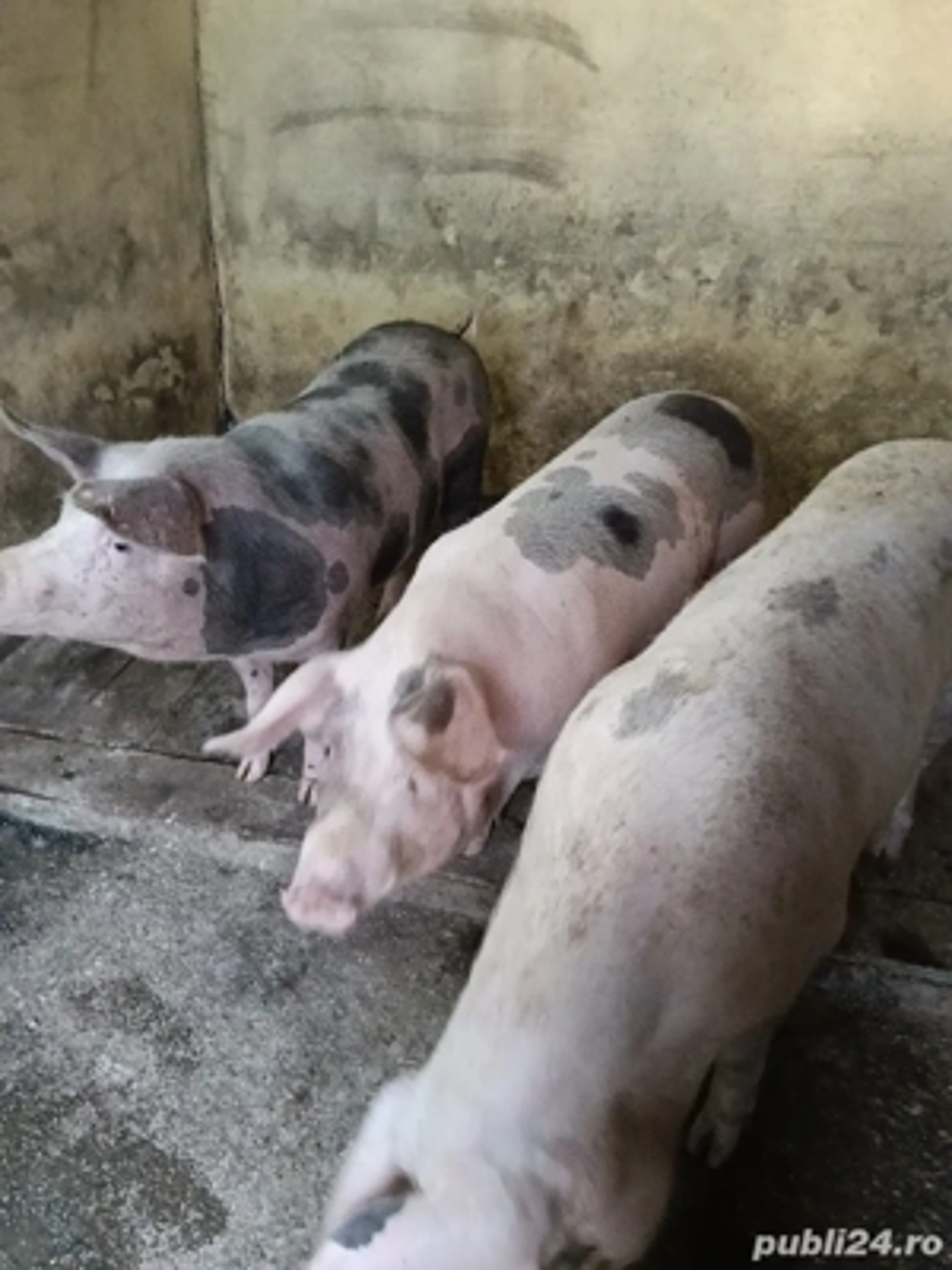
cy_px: 635
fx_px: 990
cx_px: 476
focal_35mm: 27
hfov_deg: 51.4
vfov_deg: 65.3
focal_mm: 3.98
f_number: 1.8
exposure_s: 1/20
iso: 1000
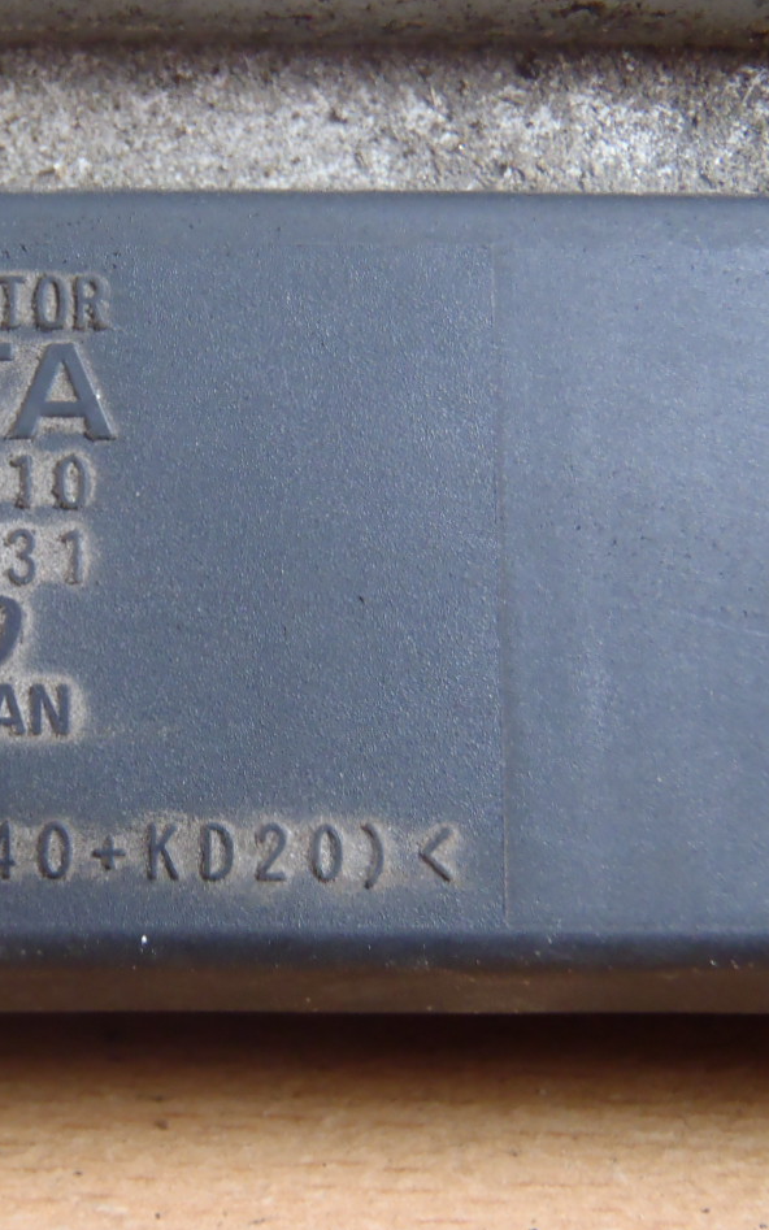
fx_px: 1777
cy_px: 612
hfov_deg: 23.3
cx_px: -10
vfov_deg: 38.2
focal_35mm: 53
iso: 250
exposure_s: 1/4
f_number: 4.7
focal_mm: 6.64
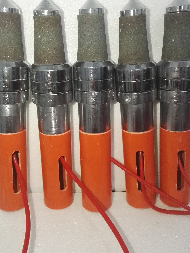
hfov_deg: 39.6
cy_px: 108
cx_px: 89
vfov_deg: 51.2
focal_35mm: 36
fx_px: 263
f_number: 2
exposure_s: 1/33.3
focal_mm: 3.83
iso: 500
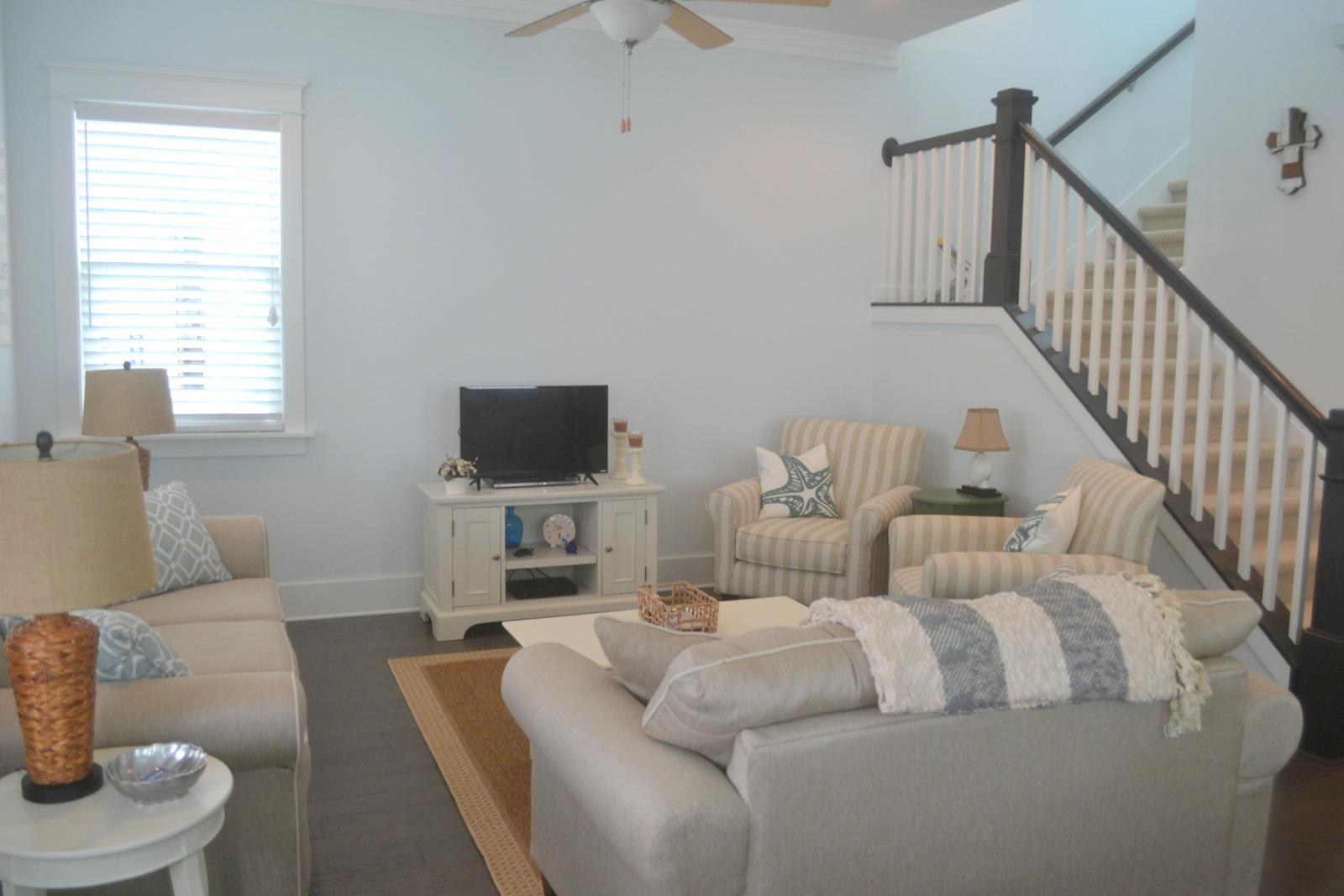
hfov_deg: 67.4
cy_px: 448
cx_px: 672
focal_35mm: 27
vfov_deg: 47.9
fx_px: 1008
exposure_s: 1/80
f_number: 4.5
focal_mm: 18
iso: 400
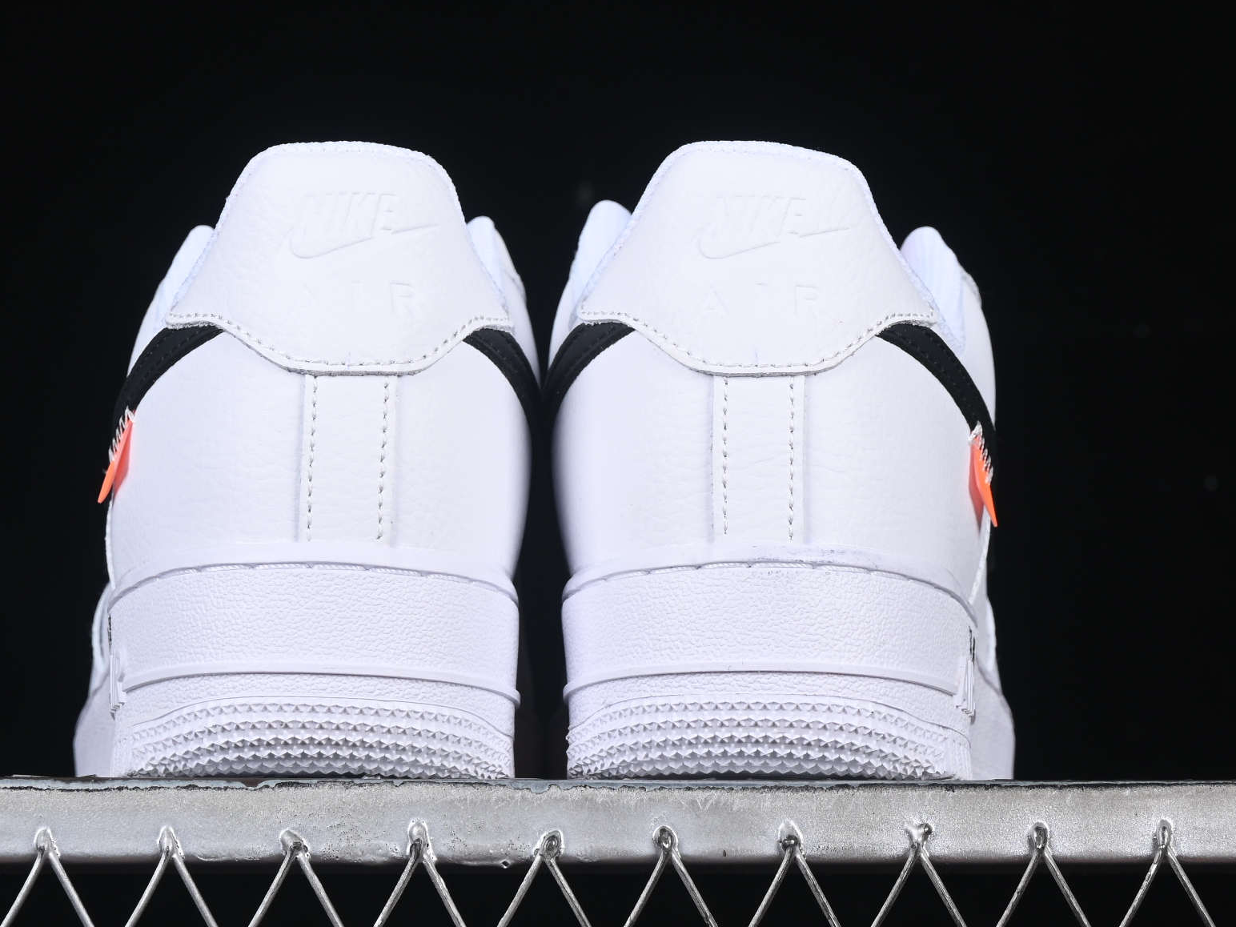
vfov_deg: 11.4
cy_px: 319
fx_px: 4642
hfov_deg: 15.2
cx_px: 563
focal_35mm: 130
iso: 160
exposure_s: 1/100
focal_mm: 50
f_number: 8
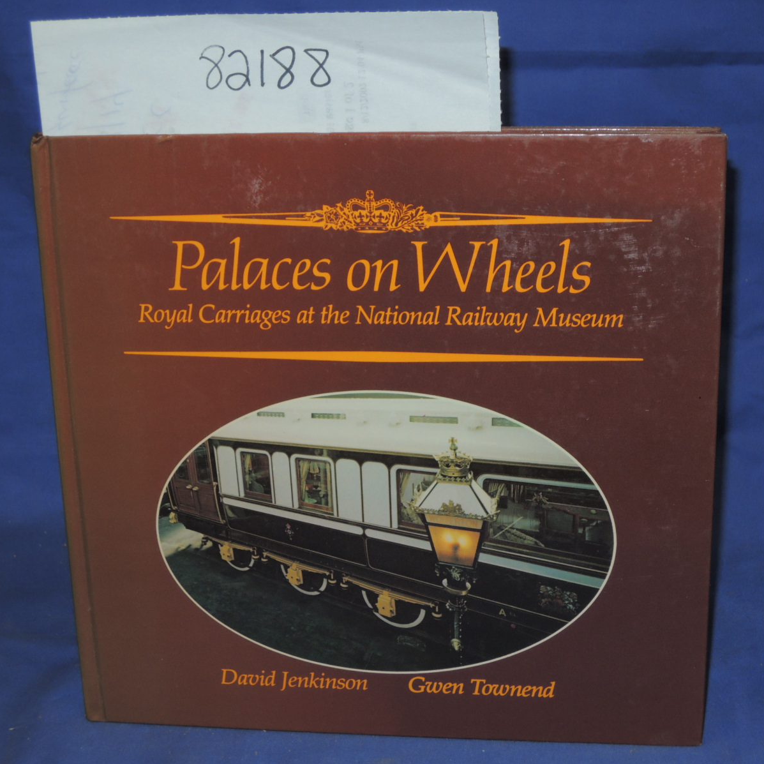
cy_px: 382
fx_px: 1623
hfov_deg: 26.5
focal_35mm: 65
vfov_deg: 26.5
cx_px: 415
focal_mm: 9.9
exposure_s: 1/50
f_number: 4
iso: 200
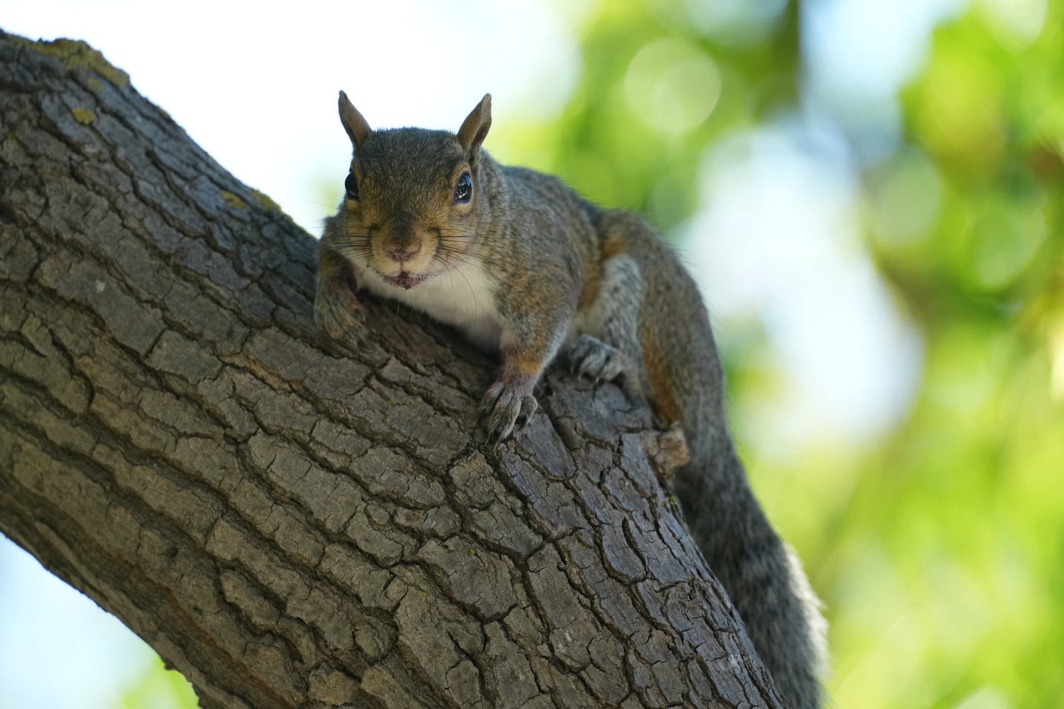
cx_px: 532
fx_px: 17732
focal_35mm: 600
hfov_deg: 3.4
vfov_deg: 2.3
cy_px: 354
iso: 1000
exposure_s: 1/500
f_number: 5.6
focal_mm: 600
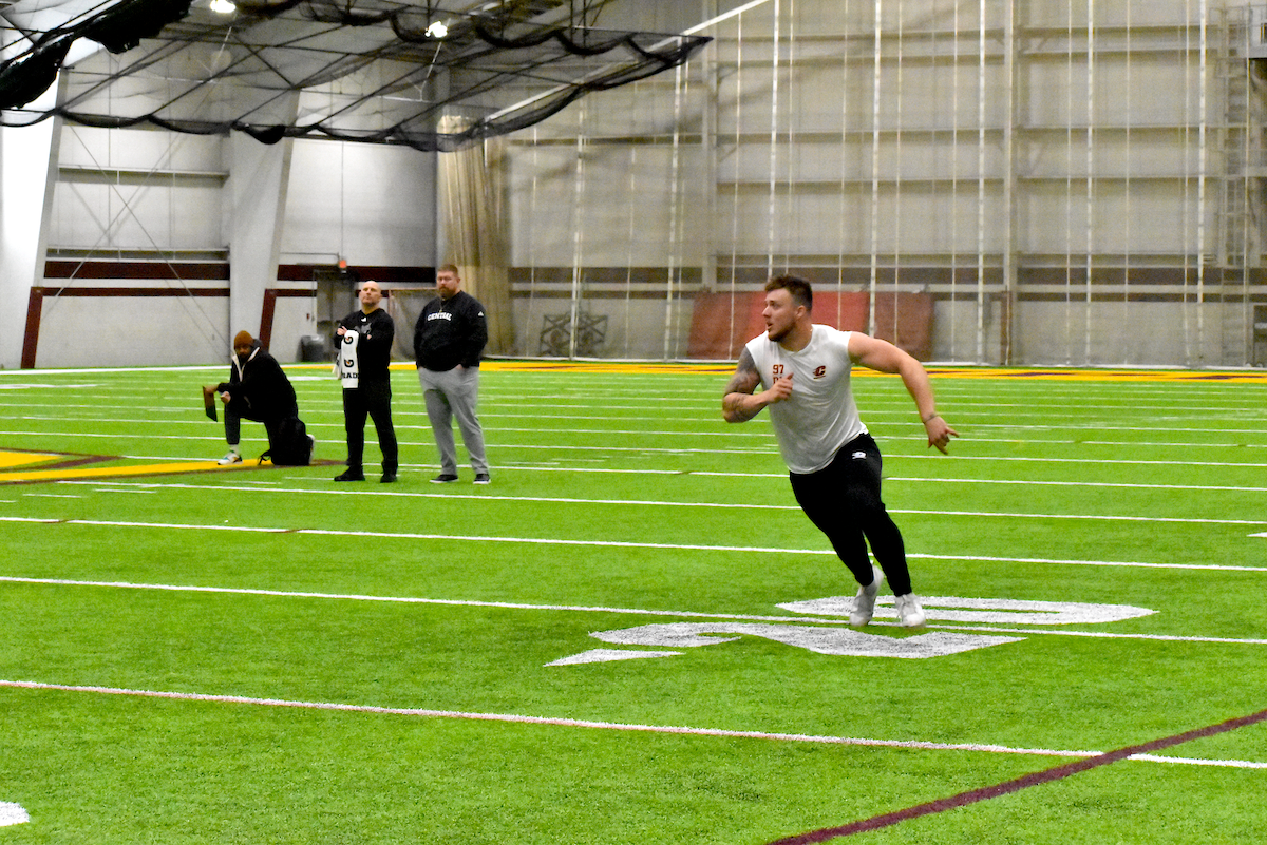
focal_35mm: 105
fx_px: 3697
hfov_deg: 19.4
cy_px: 422
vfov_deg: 13.1
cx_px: 634
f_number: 9
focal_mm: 70
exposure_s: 1/200
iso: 16000
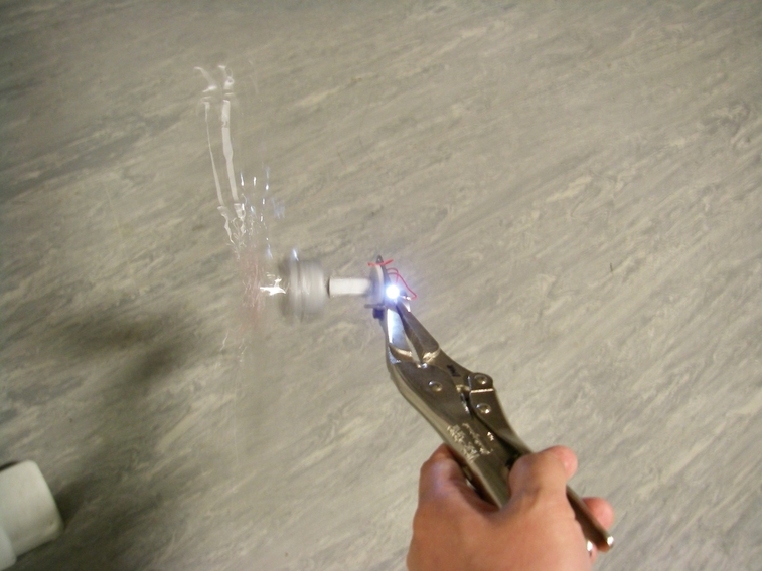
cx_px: 381
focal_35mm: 38
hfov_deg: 49.0
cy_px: 286
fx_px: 837
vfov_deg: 37.7
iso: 200
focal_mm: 6.3
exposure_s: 1/4
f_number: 3.3
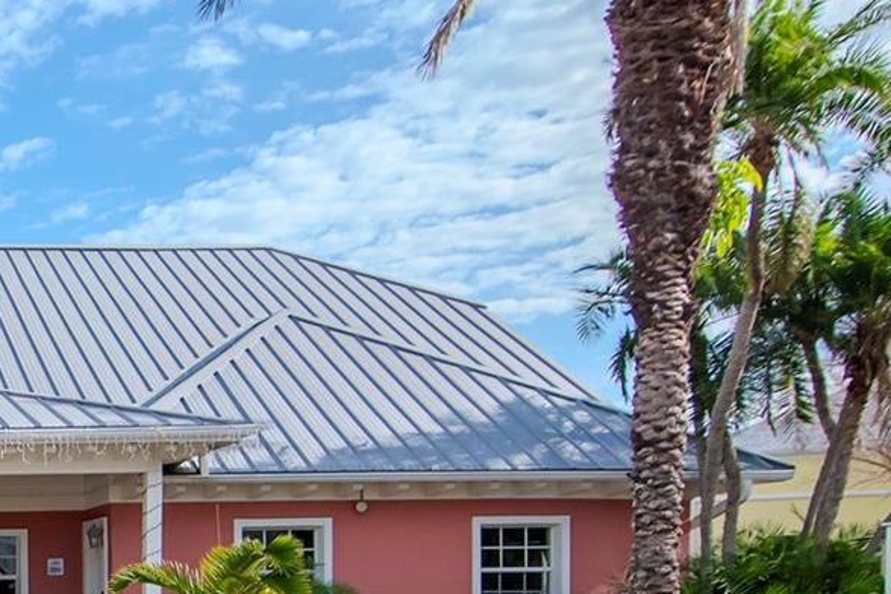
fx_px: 1213
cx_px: -212
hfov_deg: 32.4
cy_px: 603
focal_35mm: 49
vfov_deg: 26.0
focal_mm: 12
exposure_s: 1/2500
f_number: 4.5
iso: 800
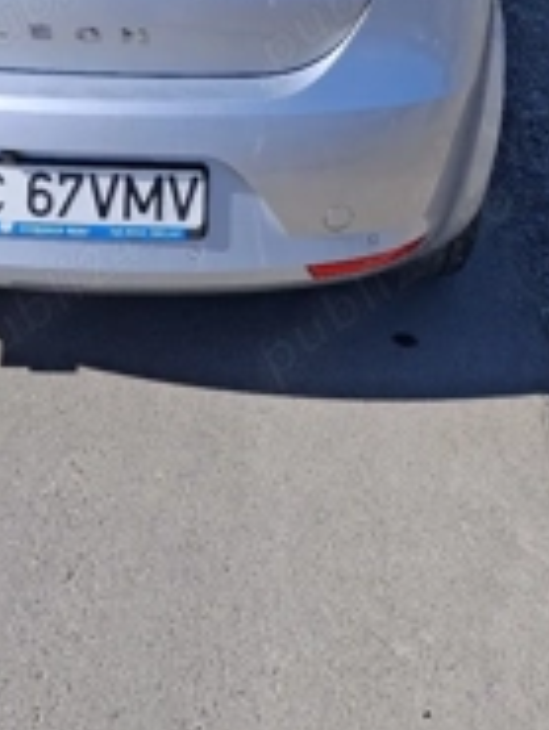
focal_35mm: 54
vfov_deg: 32.9
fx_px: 1141
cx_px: 158
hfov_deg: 26.8
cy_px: 20
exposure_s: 1/3333
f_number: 1.8
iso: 25
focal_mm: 4.69
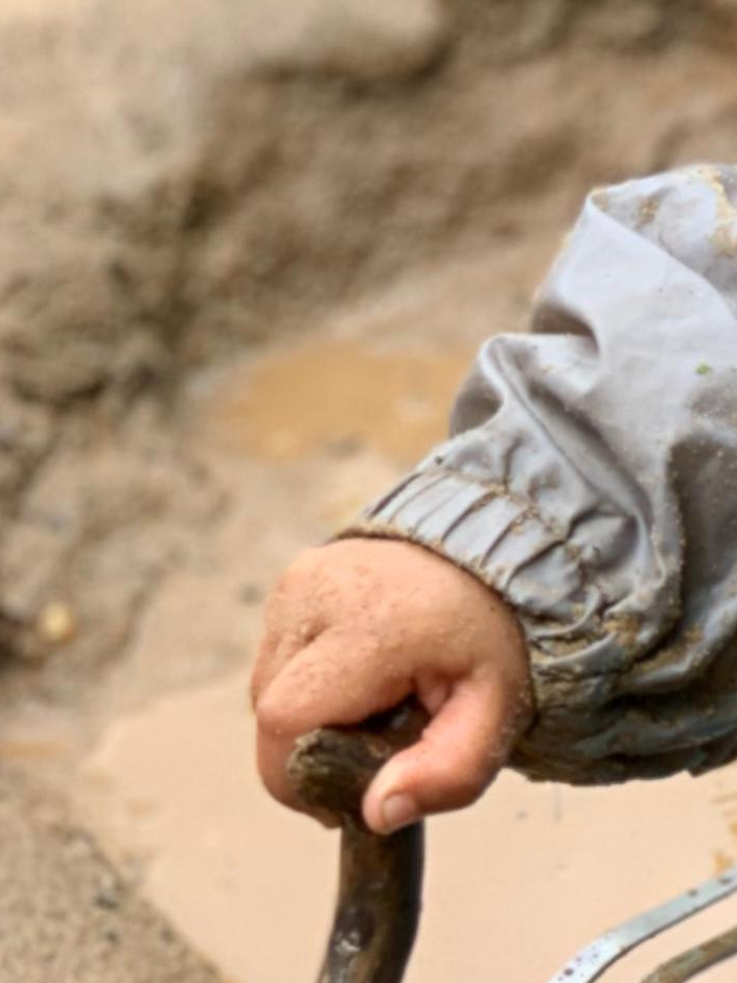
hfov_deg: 6.5
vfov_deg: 8.8
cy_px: 1253
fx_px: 6330
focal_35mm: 223
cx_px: 1453
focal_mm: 6
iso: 20
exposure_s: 1/122
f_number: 2.4
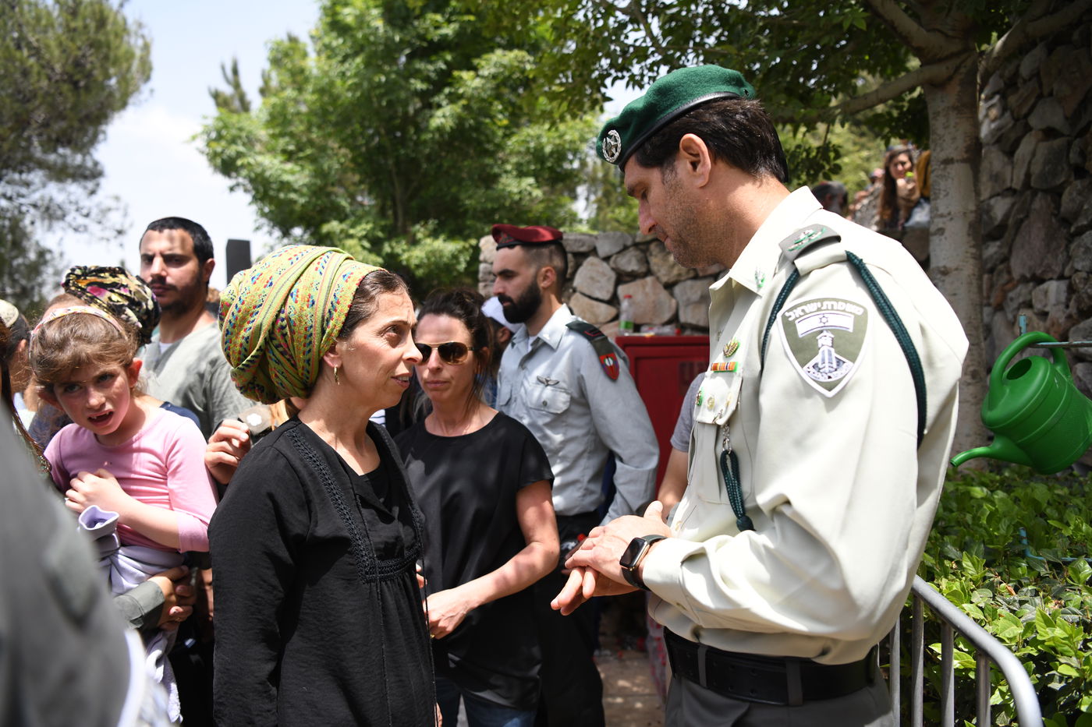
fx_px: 819
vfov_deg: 47.9
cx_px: 546
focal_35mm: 27
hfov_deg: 67.4
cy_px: 364
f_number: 3.5
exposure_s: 1/4000
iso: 640
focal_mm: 27
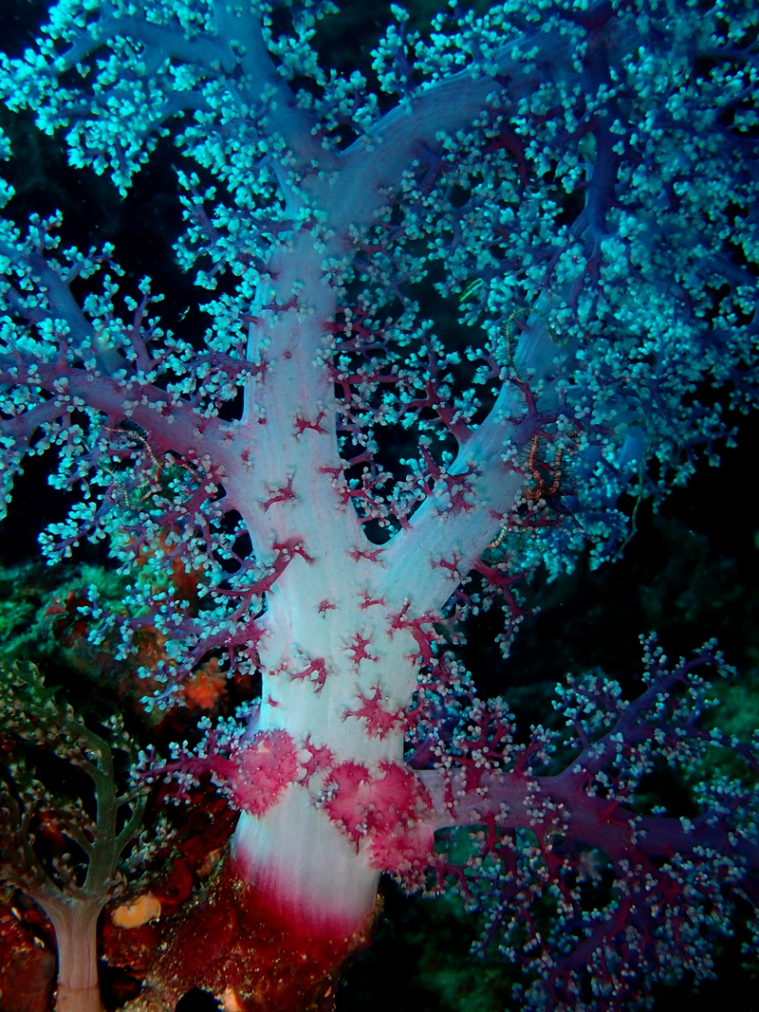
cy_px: 506
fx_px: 1550
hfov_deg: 27.5
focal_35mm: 53
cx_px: 380
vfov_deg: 36.2
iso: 200
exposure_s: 1/100
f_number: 4.5
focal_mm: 9.61
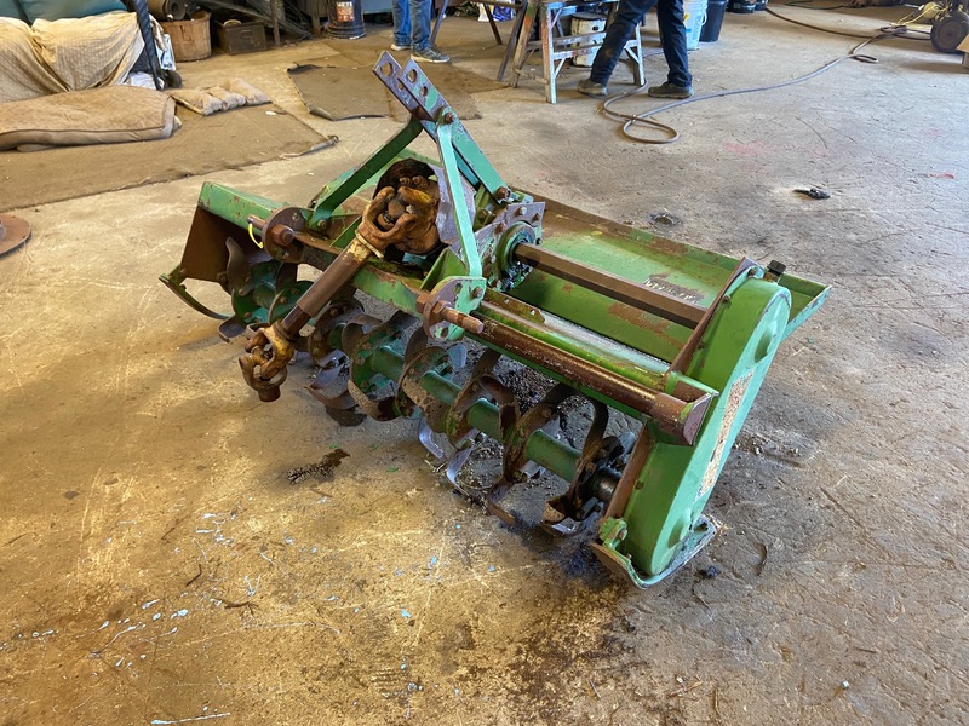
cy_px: 363
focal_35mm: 26
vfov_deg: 53.1
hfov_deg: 67.3
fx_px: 728
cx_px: 484
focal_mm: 4.25
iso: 200
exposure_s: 1/60
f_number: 1.8
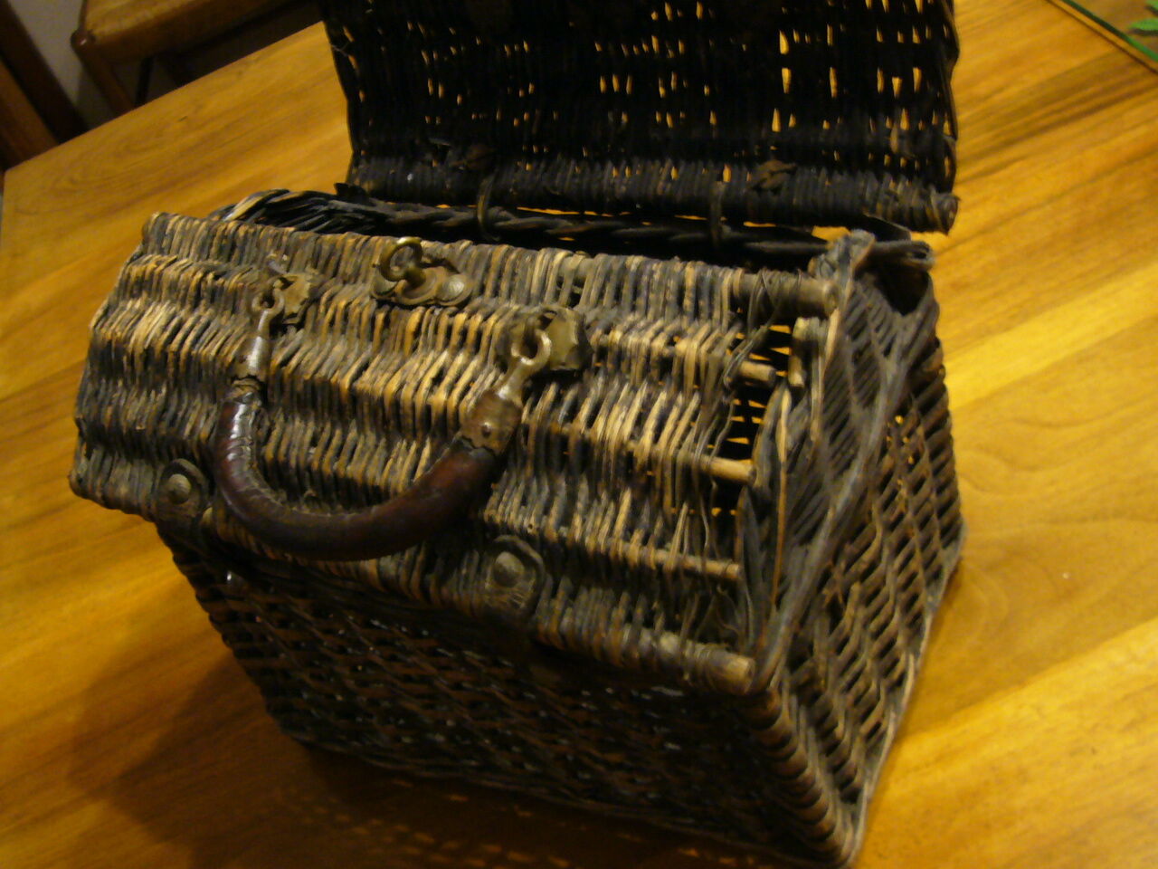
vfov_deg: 35.1
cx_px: 579
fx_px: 1372
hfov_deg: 45.8
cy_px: 434
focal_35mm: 41
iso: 200
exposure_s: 1/4
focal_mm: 4.9
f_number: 2.9
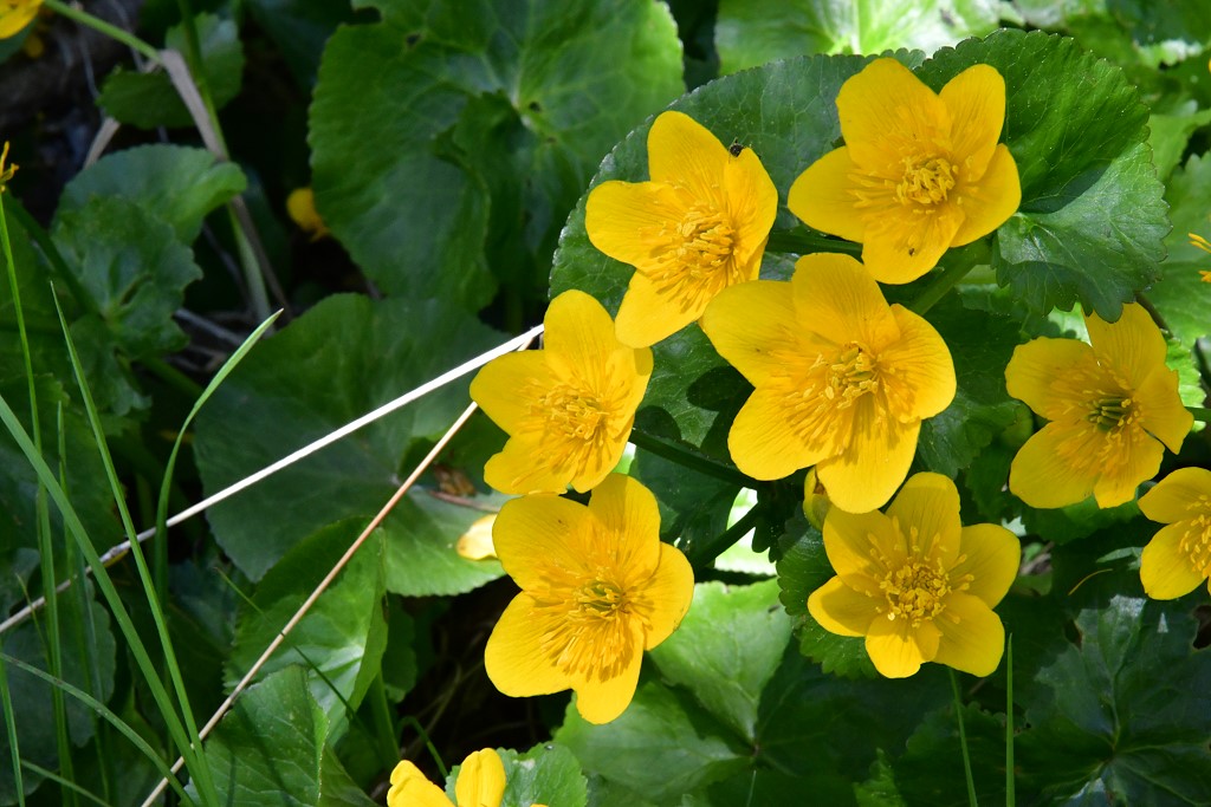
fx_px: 4037
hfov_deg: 17.1
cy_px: 404
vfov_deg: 11.4
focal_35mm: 120
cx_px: 606
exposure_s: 1/50
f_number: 20
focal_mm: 80
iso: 1600
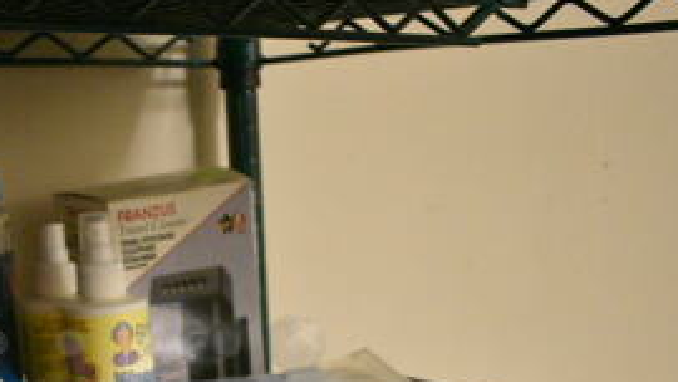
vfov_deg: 18.0
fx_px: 1151
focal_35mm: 64
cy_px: 445
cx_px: 148
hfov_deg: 32.1
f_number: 3.5
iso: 5000
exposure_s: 1/125
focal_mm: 18
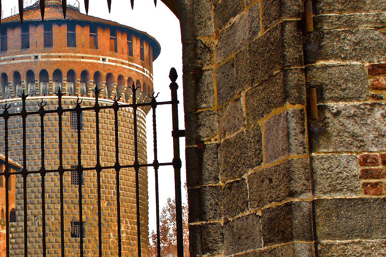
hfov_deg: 23.6
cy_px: 178
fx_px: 901
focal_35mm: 84
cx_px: 40
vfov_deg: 16.2
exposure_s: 1/60
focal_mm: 24
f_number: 6.3
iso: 100
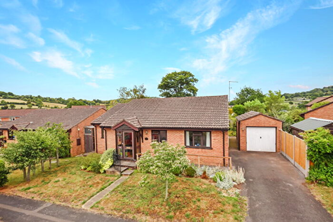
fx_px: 167
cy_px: 111
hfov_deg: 90.0
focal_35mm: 18
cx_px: 166
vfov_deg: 67.4
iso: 100
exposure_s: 1/200
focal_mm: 12
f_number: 5.6
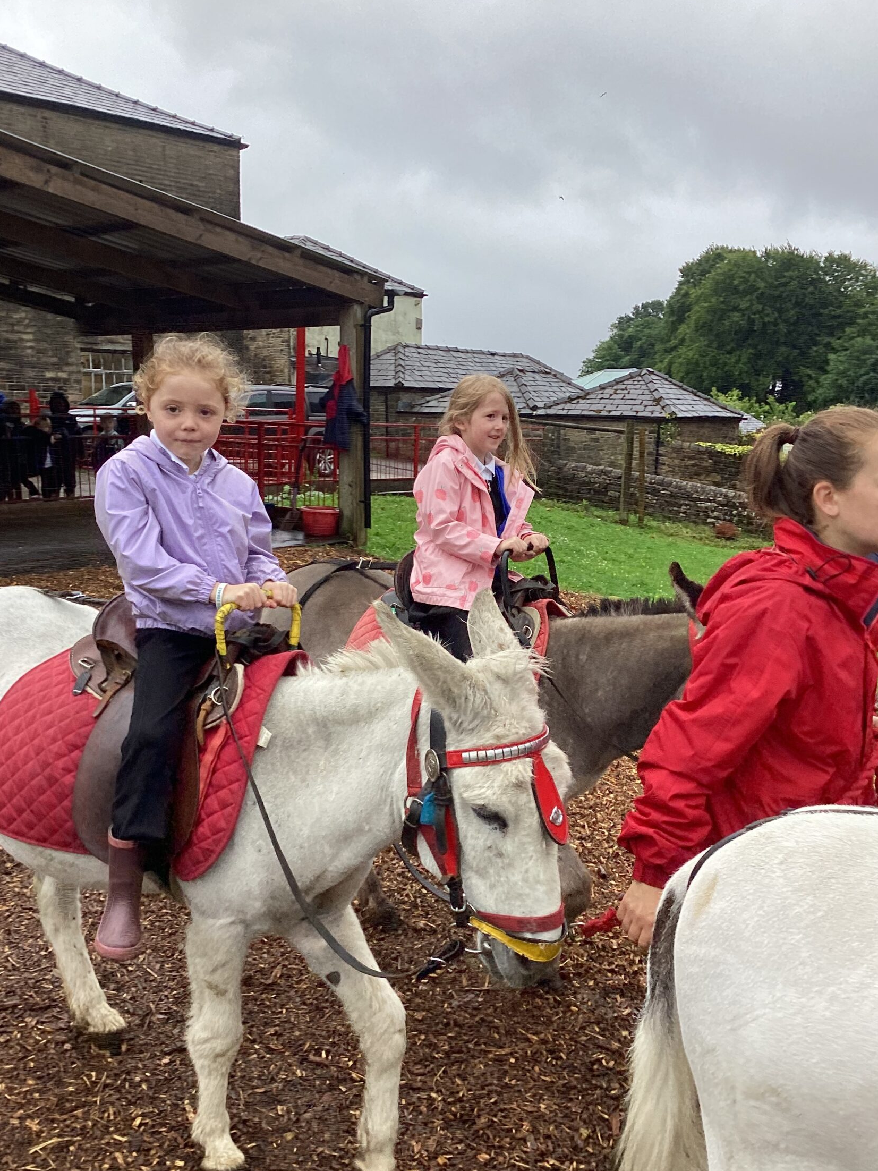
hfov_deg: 39.6
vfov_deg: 51.3
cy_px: 607
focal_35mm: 36
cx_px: 458
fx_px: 1217
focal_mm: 3.3
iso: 25
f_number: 2.4
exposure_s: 1/104
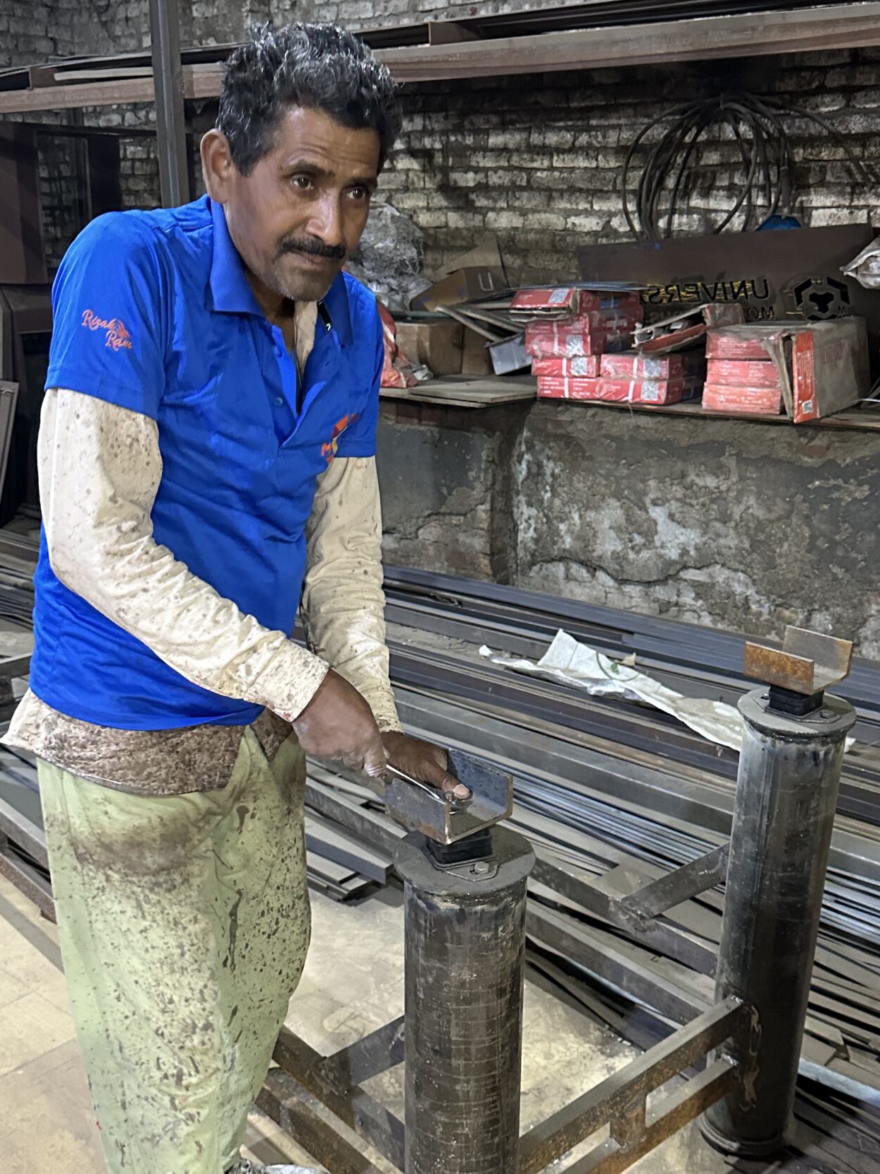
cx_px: 462
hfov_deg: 38.6
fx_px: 1255
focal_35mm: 37
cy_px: 648
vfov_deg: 50.1
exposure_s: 1/33
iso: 800
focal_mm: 6.86
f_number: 1.78
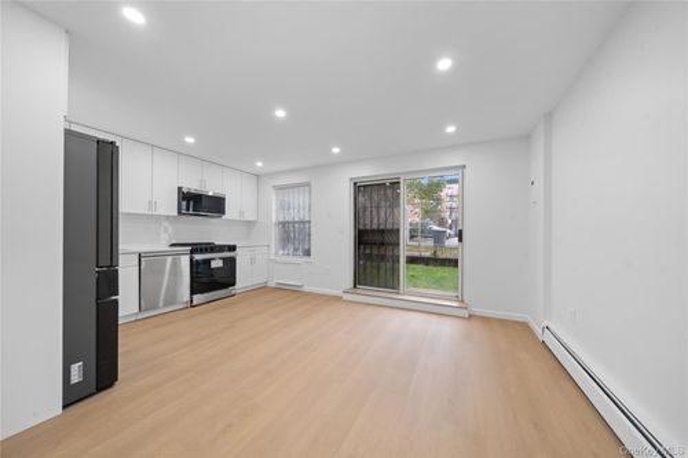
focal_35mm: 12
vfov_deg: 90.0
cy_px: 229
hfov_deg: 112.6
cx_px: 344
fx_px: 229
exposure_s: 1/3
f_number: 8
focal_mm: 12
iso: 250
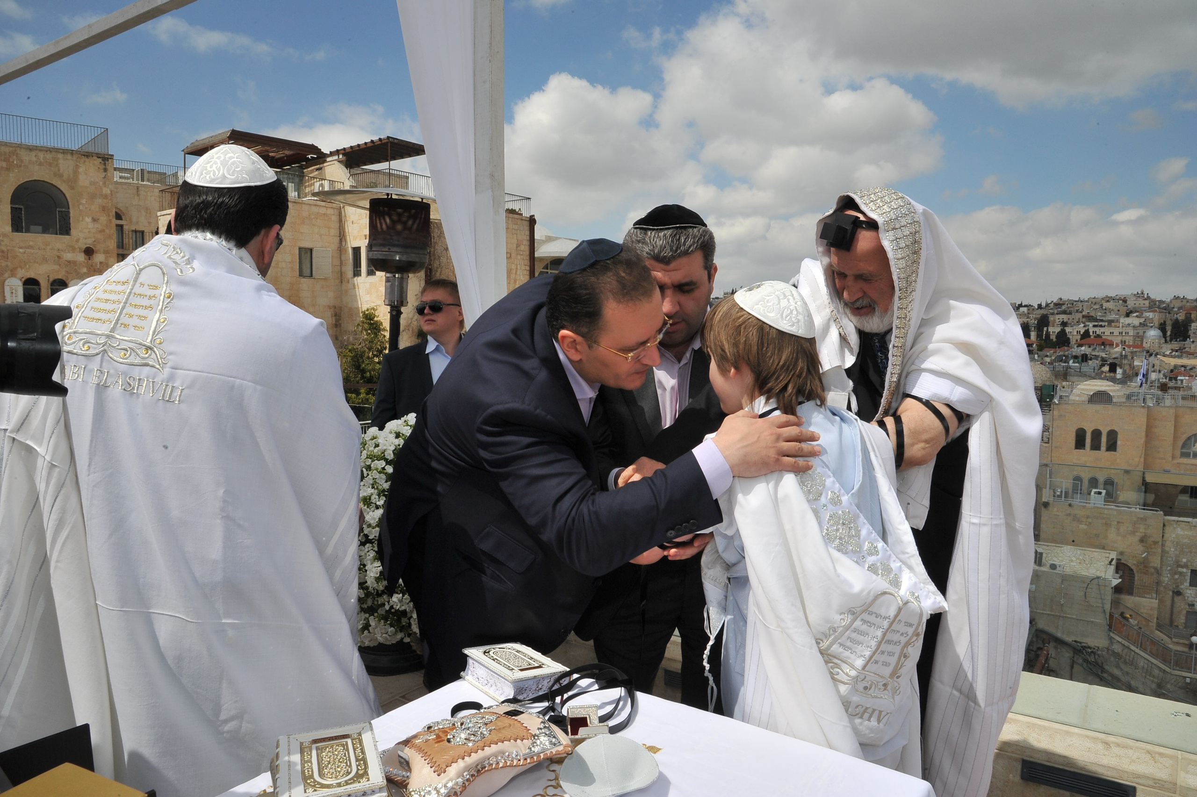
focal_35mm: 24
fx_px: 798
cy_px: 398
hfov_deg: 73.8
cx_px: 598
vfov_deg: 53.1
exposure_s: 1/250
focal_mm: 24
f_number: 22
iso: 500
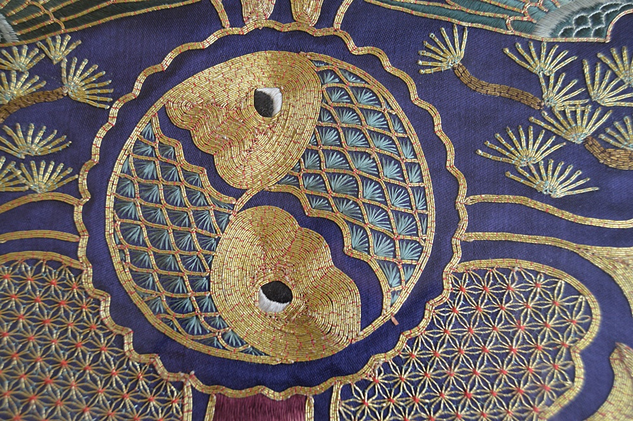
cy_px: 210
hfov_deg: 43.6
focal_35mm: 45
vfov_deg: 29.8
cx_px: 316
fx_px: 791
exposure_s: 1/60
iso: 400
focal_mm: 30
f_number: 6.3
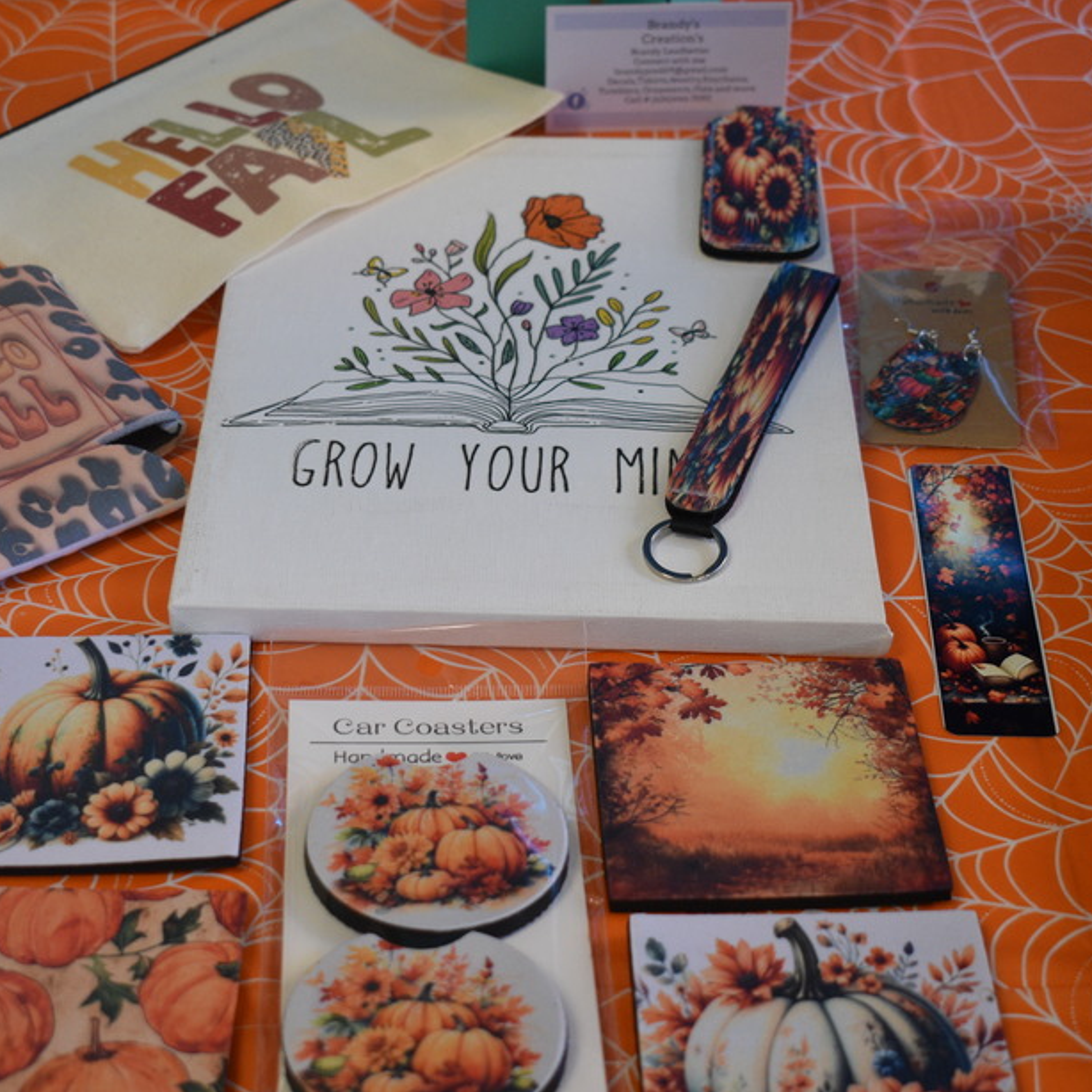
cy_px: 606
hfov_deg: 25.3
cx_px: 420
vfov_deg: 25.3
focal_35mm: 68
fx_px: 2427
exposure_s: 1/125
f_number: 4.5
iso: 800
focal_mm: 32
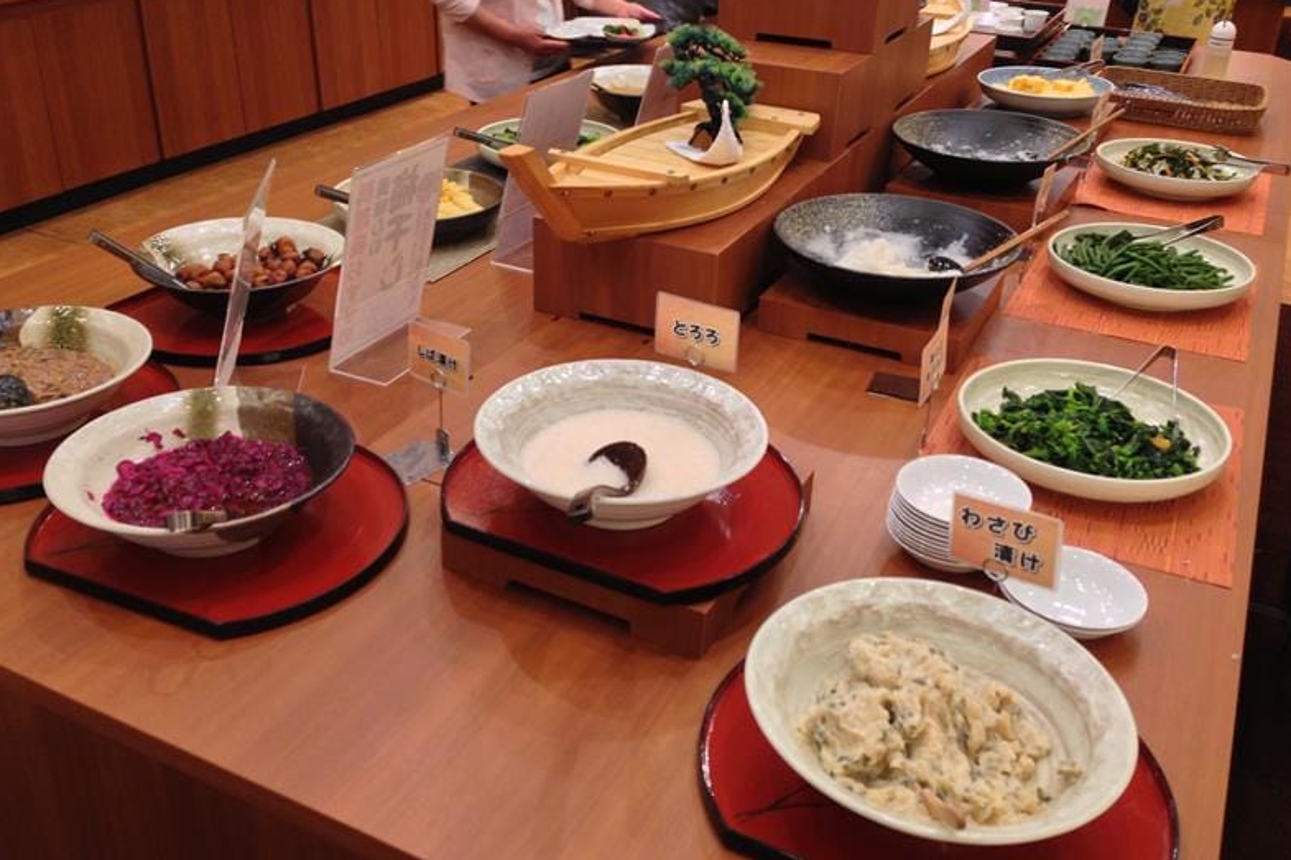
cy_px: 408
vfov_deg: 37.8
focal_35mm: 35
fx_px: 1255
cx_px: 640
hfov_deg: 54.4
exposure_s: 1/20
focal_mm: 4.13
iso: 100
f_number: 2.4
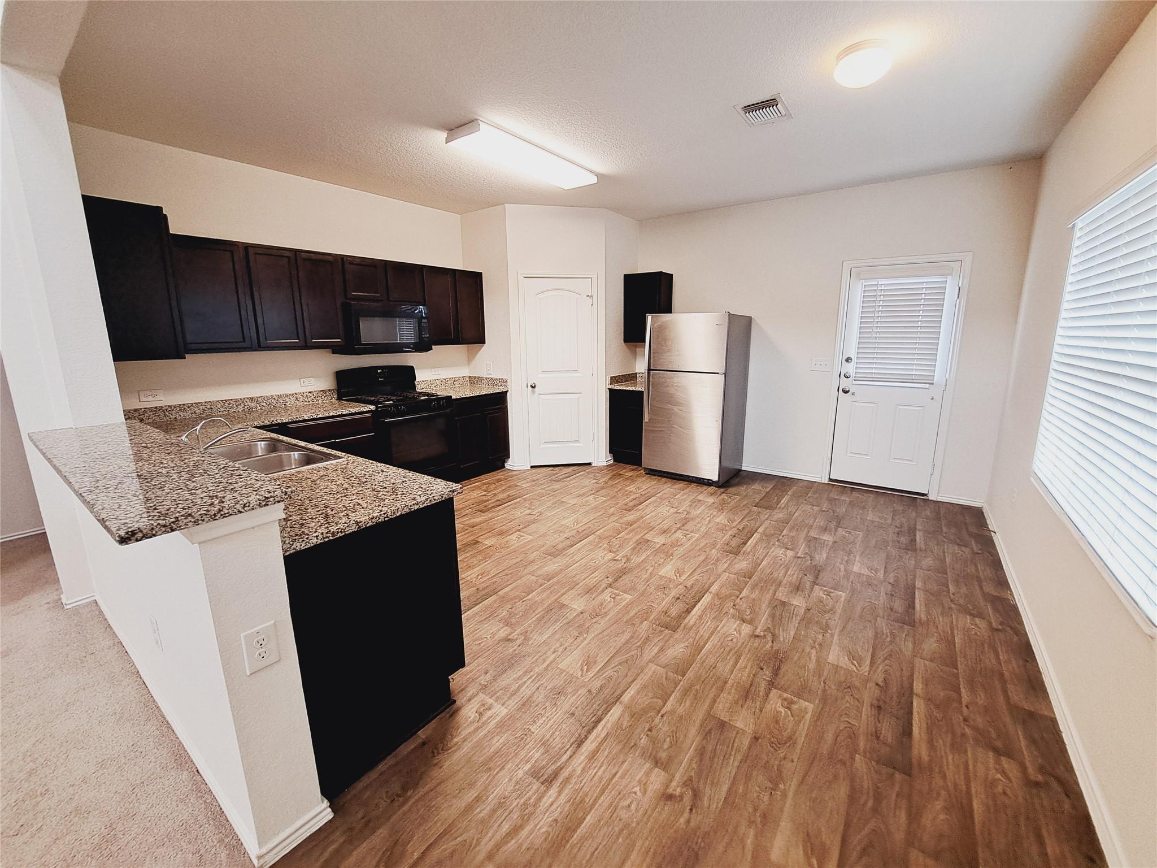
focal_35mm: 13
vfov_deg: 89.9
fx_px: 435
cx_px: 578
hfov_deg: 106.2
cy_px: 434
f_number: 2.2
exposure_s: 1/40
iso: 64
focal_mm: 1.74
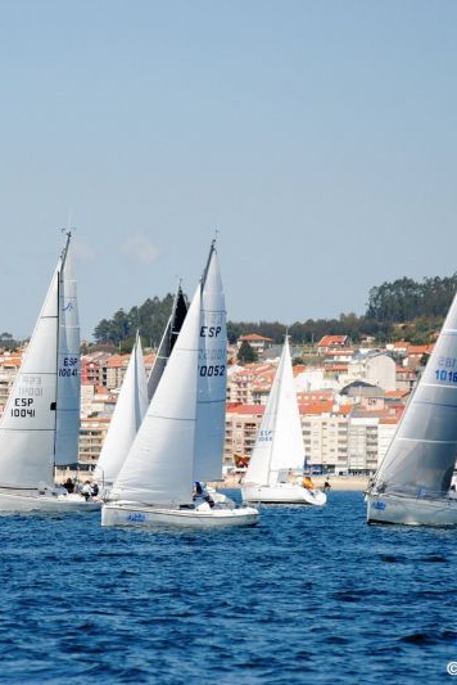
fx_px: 4374
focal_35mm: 230
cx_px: 87
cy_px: 342
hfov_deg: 6.0
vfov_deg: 8.9
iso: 100
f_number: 6.3
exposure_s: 1/640
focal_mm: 102
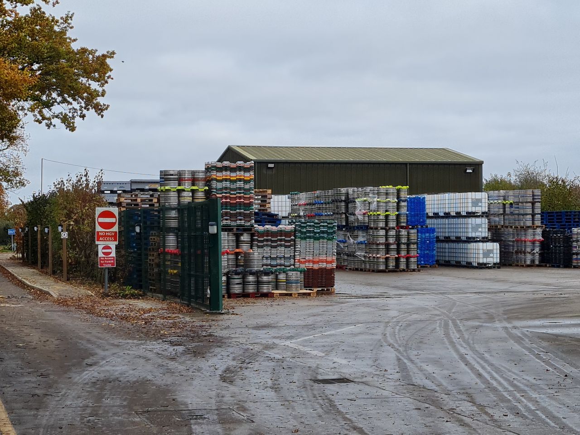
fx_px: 436
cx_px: 290
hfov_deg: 67.3
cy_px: 218
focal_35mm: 26
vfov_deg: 53.1
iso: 50
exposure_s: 1/596
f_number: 1.8
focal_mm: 5.4
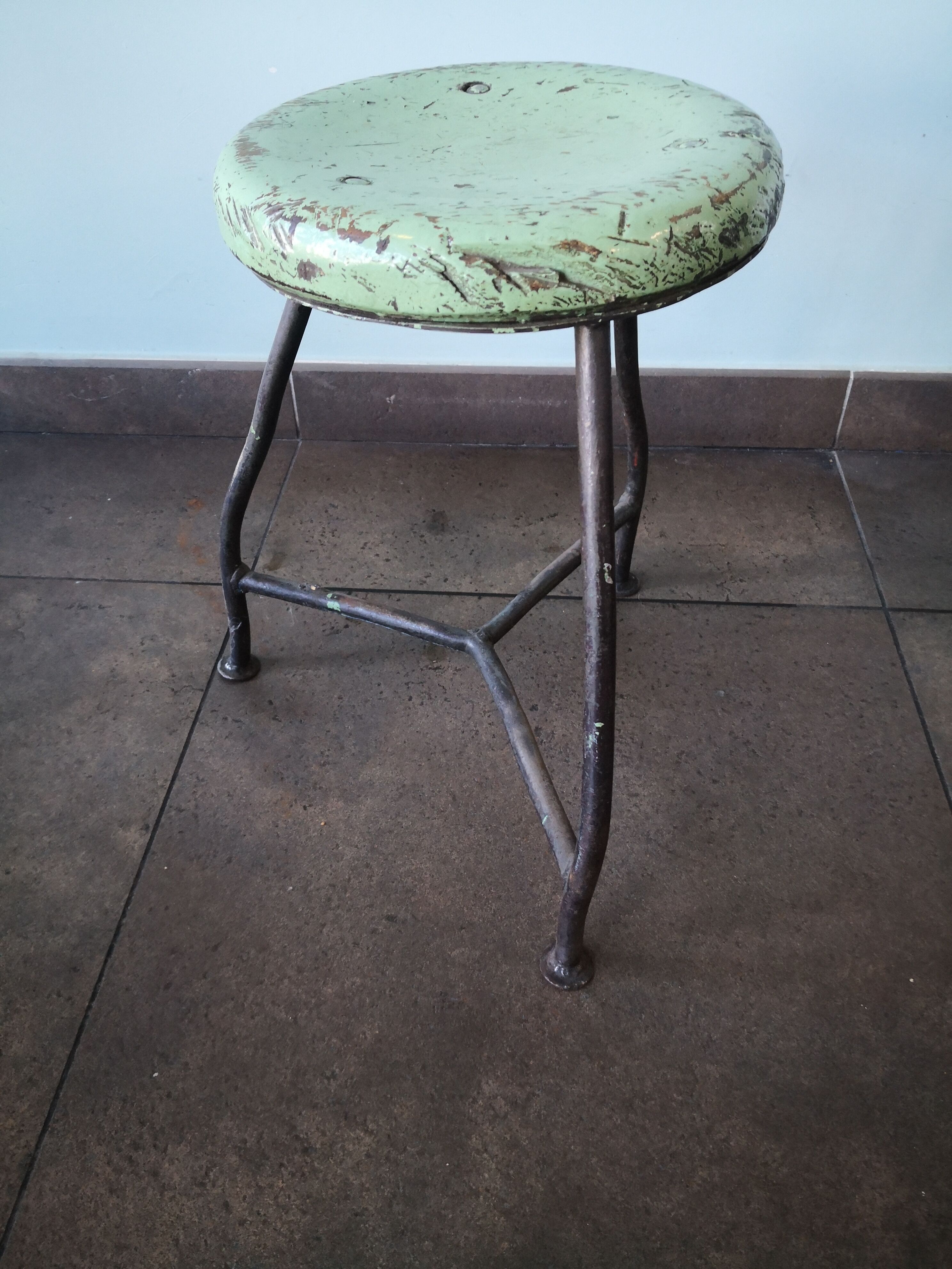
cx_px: 476
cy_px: 634
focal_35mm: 27
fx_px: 990
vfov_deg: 65.3
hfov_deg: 51.4
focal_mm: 3.95
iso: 200
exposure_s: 1/33.3
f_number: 1.6
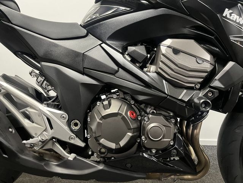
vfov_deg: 53.1
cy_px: 92
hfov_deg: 67.3
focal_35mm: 26
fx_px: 183
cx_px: 122
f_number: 1.6
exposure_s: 1/50
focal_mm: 5.1
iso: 400
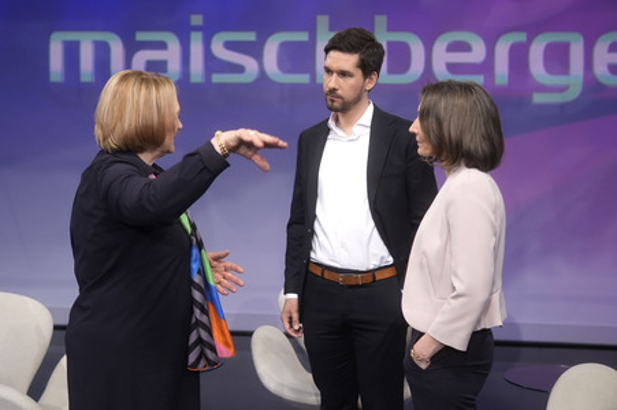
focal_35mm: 45
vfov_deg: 29.8
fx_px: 771
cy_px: 205
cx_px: 308
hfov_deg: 43.6
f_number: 2.2
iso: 640
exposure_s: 1/250
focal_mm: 30
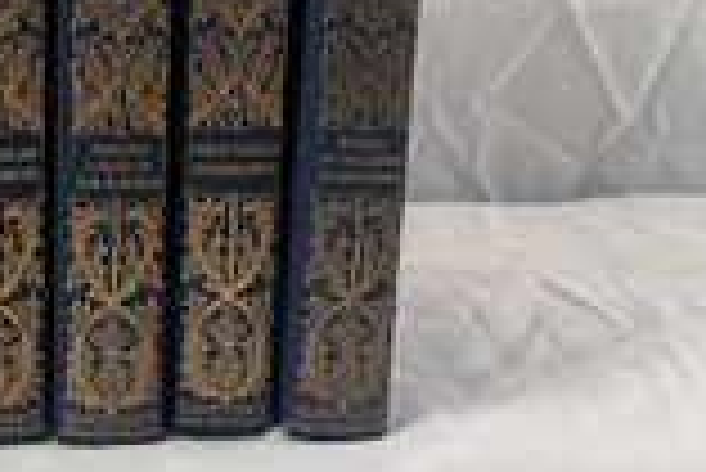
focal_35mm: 59
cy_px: 20
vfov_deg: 22.3
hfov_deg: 31.9
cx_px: 38
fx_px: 1158
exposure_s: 1/60
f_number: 1.6
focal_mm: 5.1
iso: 80
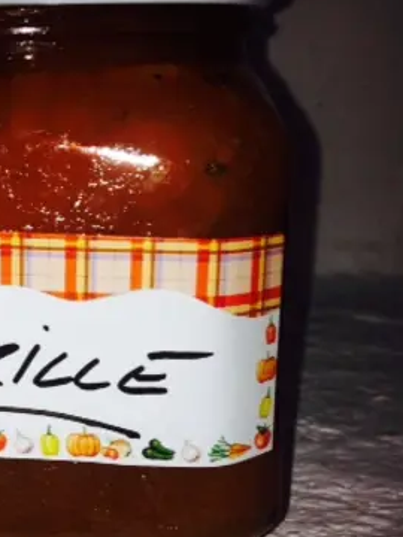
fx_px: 1087
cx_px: 73
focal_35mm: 70
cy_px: 333
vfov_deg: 27.7
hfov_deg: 20.7
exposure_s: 1/357
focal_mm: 4.28
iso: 50
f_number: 2.4
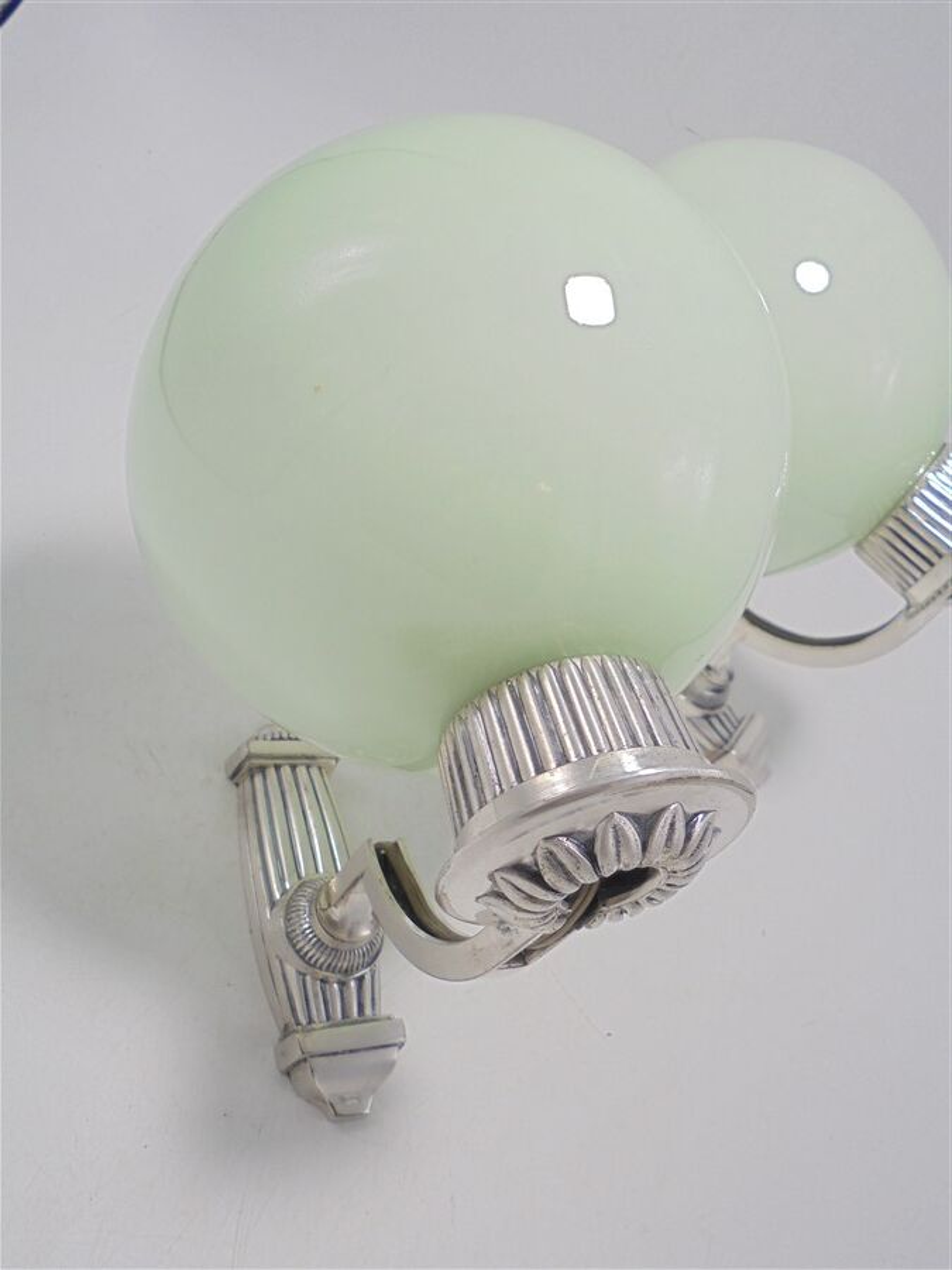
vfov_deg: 61.7
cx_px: 476
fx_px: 1063
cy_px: 635
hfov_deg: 48.2
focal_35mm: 29
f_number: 3.7
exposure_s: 1/80
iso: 100
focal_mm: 5.3
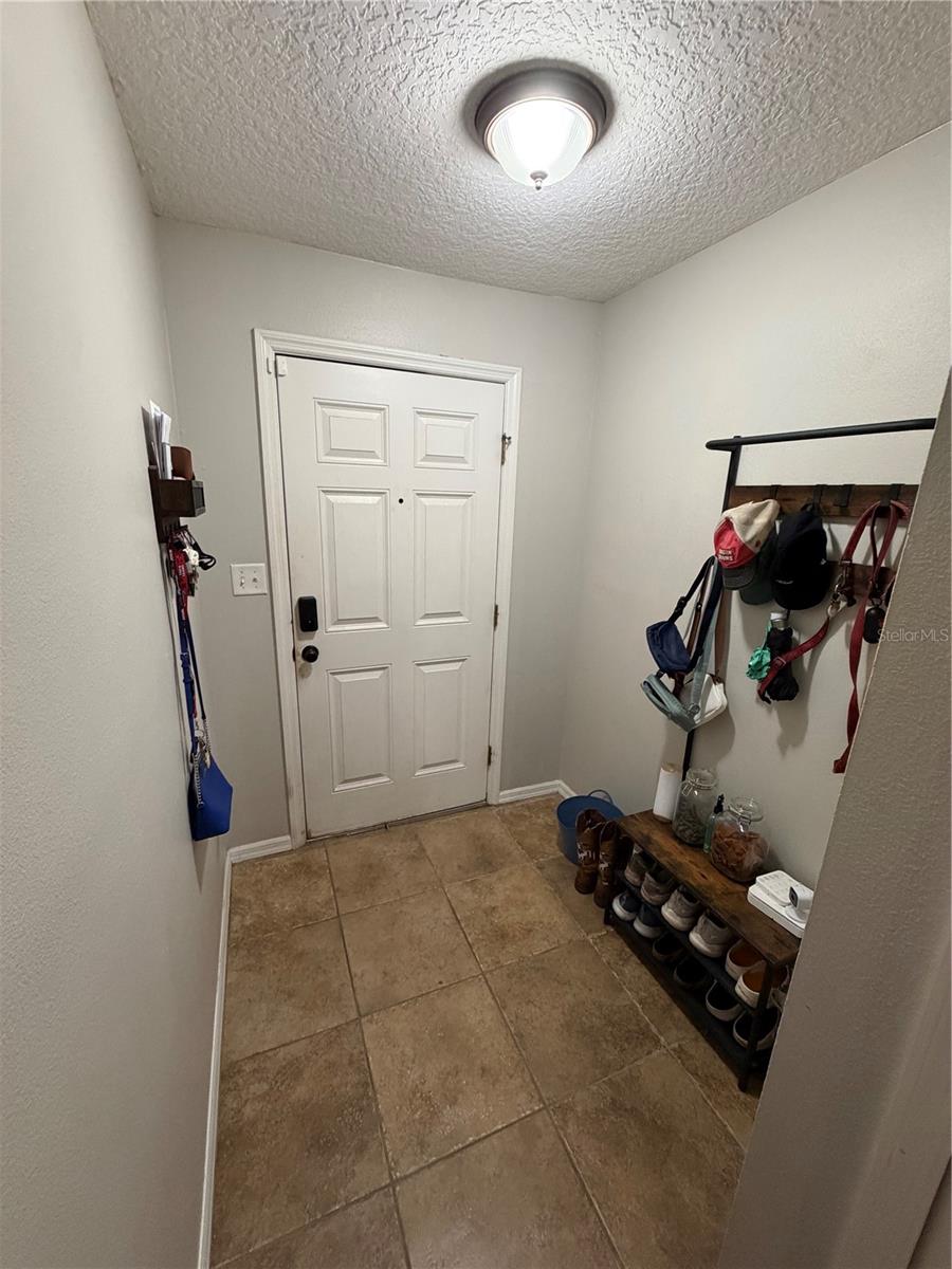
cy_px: 634
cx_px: 476
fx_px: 513
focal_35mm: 14
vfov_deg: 102.1
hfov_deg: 85.7
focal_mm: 2.22
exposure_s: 1/60
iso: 400
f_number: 2.2
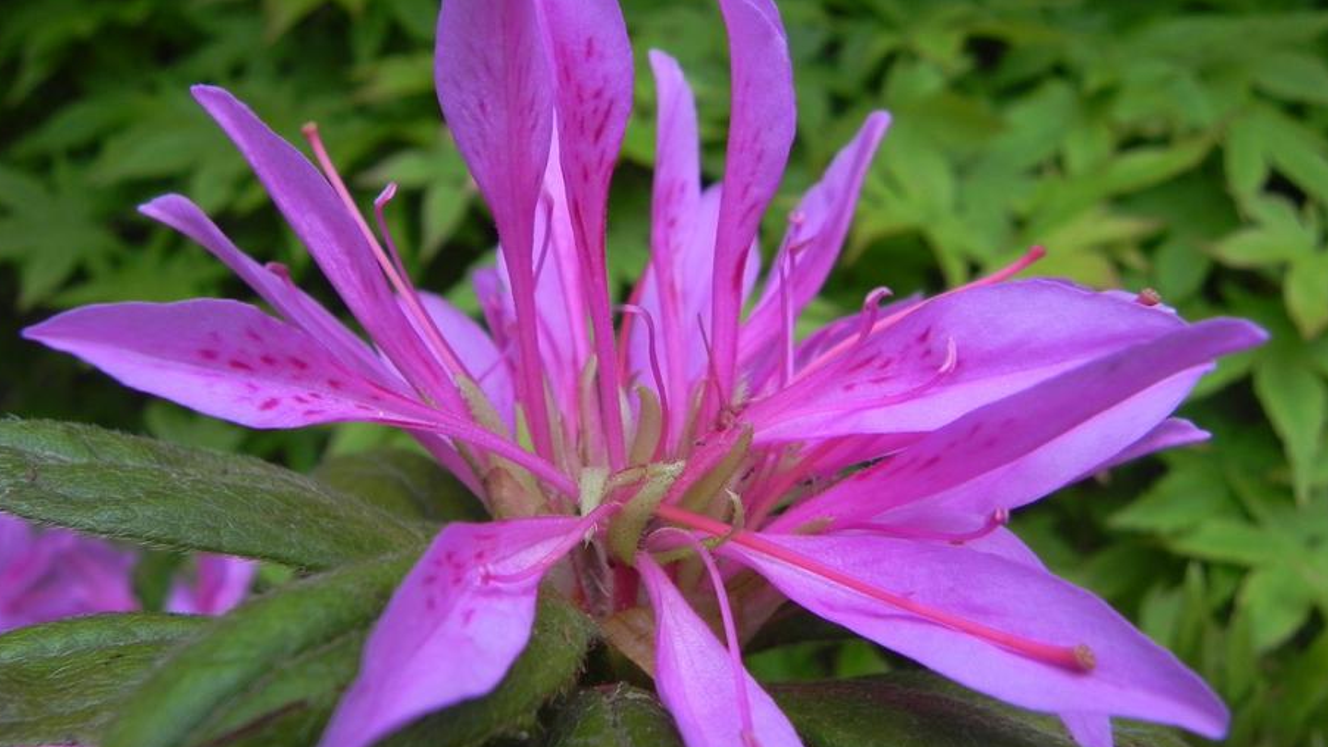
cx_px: 643
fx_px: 1233
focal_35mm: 35
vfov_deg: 33.7
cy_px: 421
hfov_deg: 56.6
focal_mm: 5.2
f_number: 2.8
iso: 160
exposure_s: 1/59.2
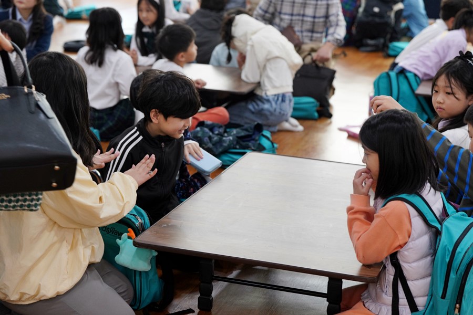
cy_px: 158
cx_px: 236
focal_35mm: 70
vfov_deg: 19.5
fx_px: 920
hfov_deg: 28.8
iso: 1250
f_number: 4
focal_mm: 70
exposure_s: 1/160
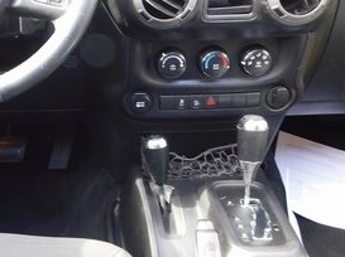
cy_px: 111
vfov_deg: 26.9
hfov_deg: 34.4
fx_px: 537
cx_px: 64
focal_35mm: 54
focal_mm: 4
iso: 180
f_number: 3
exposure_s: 1/30
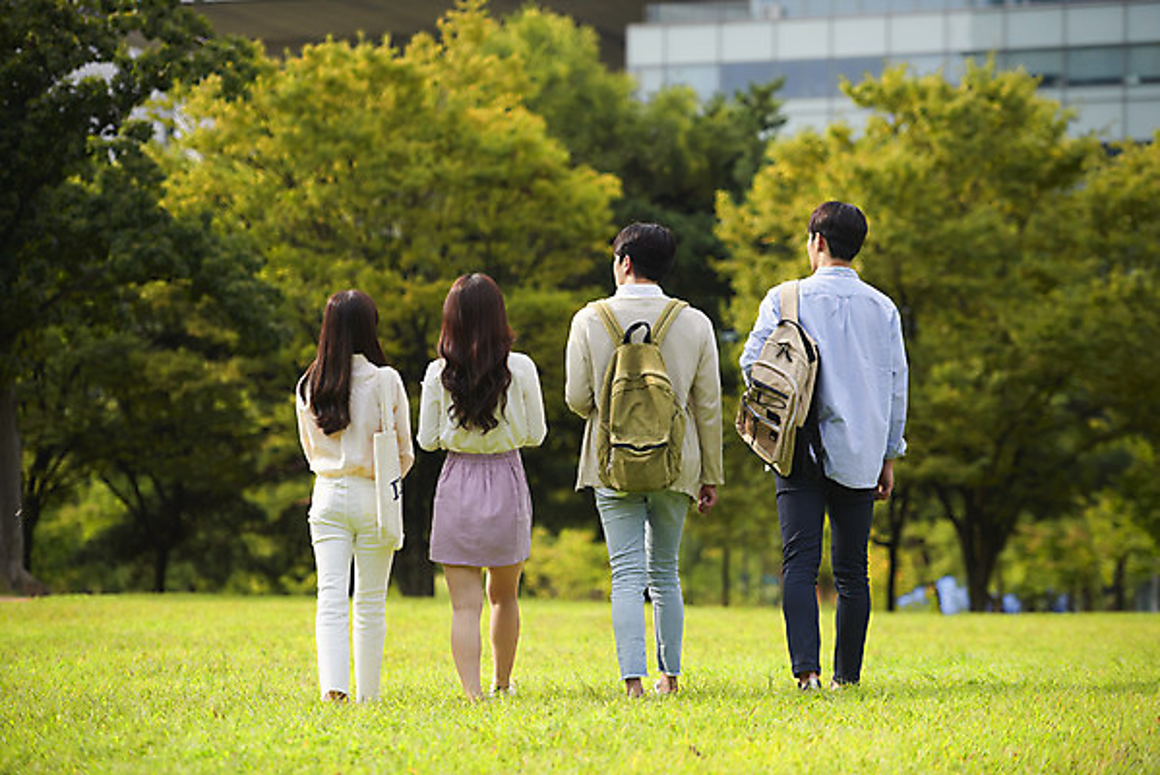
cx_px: 580
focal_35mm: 116
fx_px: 3739
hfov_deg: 17.6
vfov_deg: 11.8
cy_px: 388
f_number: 2.8
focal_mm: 116
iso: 320
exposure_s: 1/2000
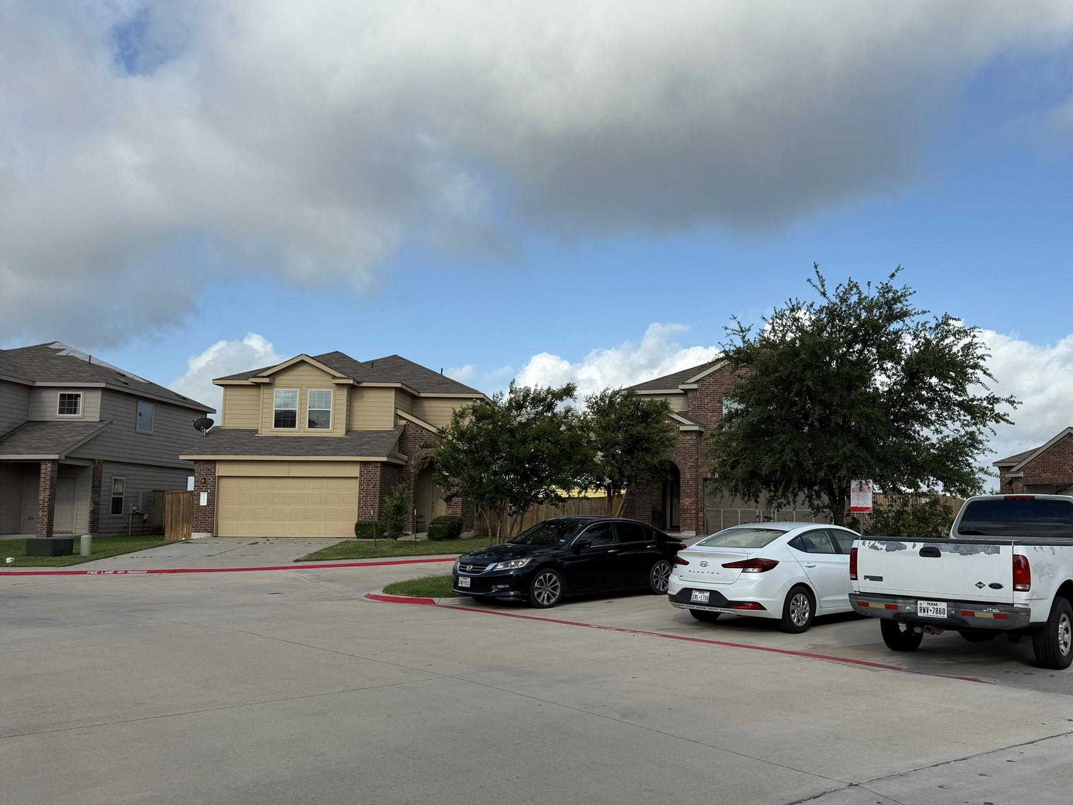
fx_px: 899
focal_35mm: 29
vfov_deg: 48.2
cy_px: 414
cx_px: 647
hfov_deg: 61.1
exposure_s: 1/5714
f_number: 1.78
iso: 80
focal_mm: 6.76
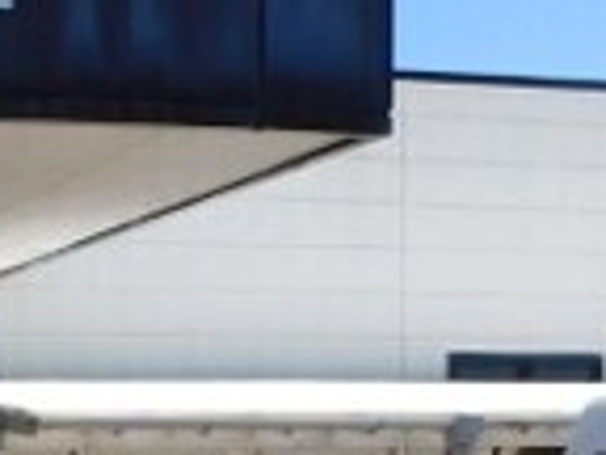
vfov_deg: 14.3
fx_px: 1681
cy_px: 699
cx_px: -274
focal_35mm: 96
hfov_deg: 18.4
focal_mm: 4
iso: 125
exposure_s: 1/1250
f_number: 3
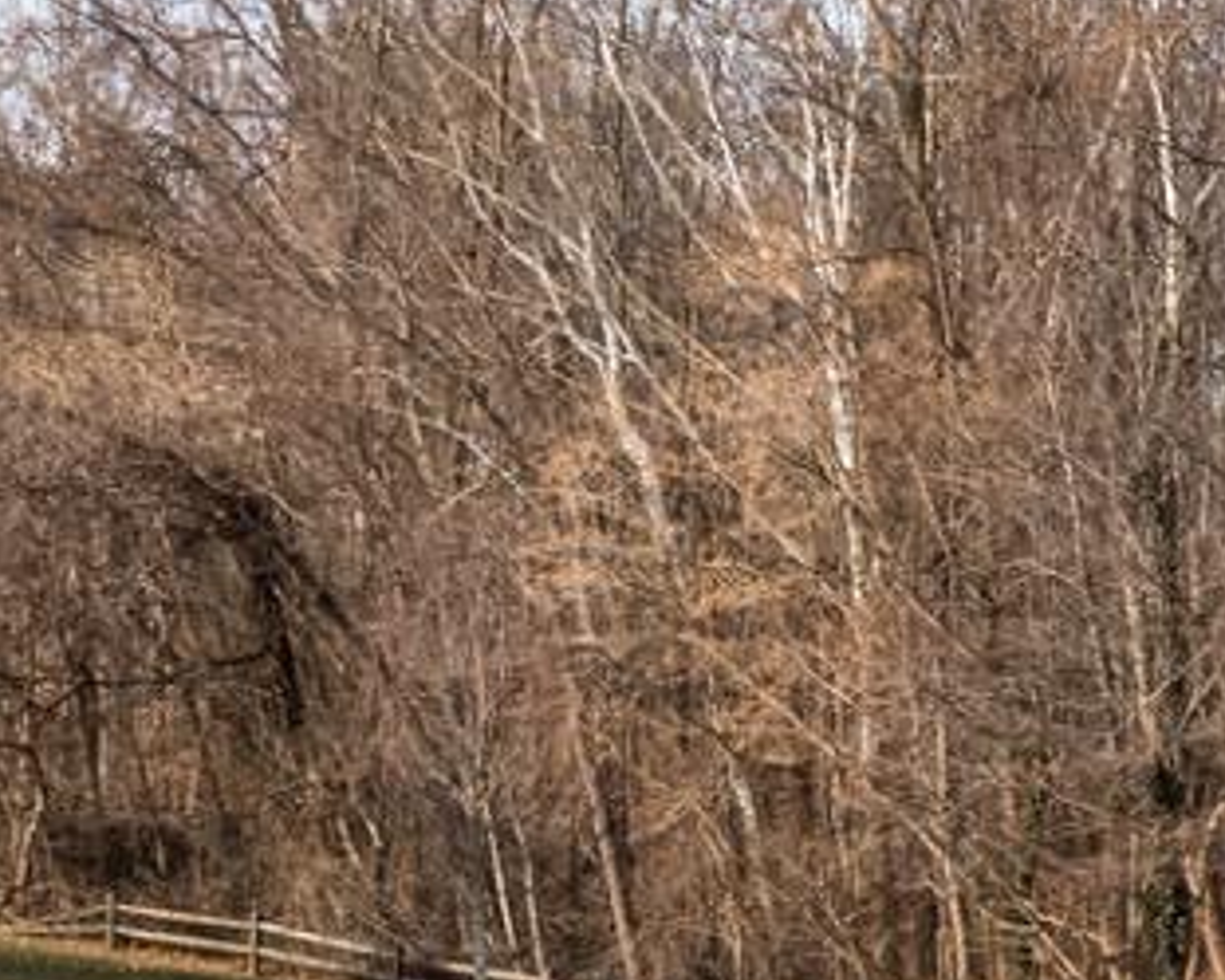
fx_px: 3703
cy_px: 640
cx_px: 2064
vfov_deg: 15.1
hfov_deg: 16.4
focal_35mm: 102
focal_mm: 16.5
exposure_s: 1/320
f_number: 9
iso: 200
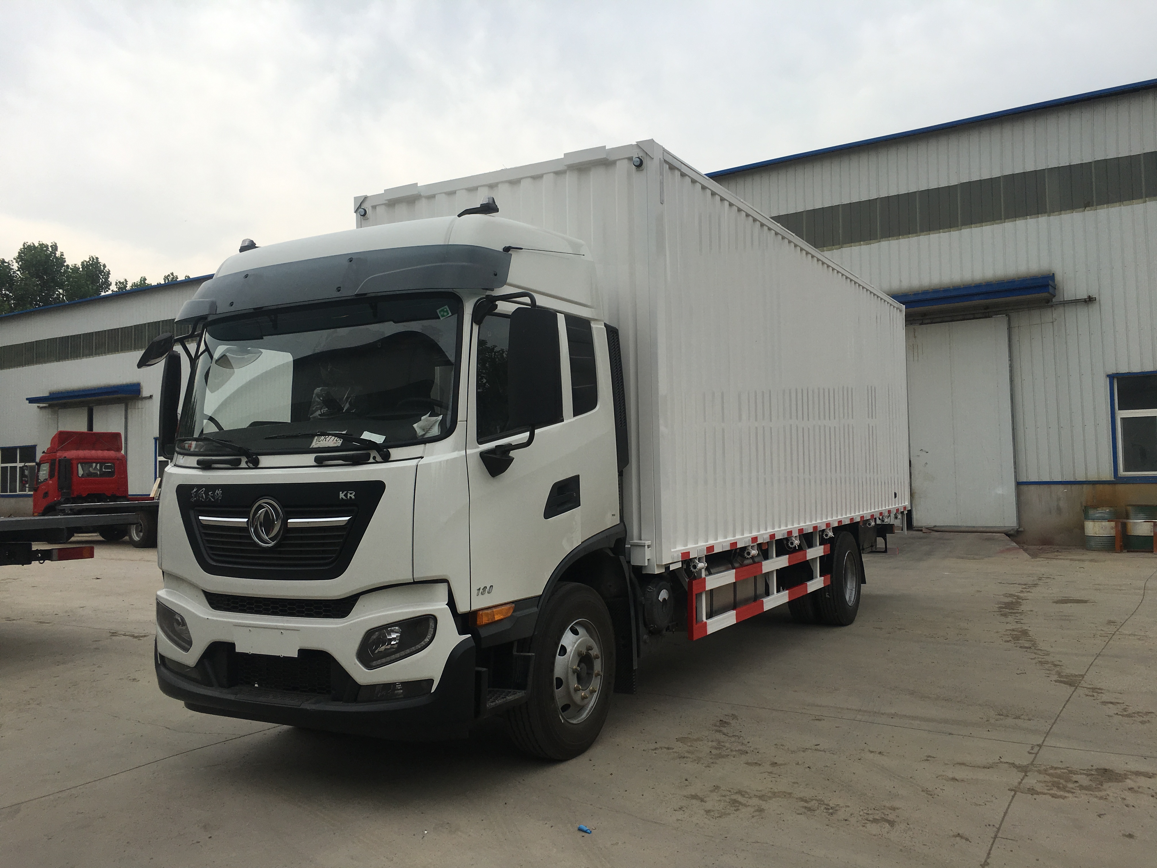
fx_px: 969
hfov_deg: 61.7
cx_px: 578
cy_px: 434
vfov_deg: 48.2
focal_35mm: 29
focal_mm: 4.15
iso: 25
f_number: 2.2
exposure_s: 1/1202
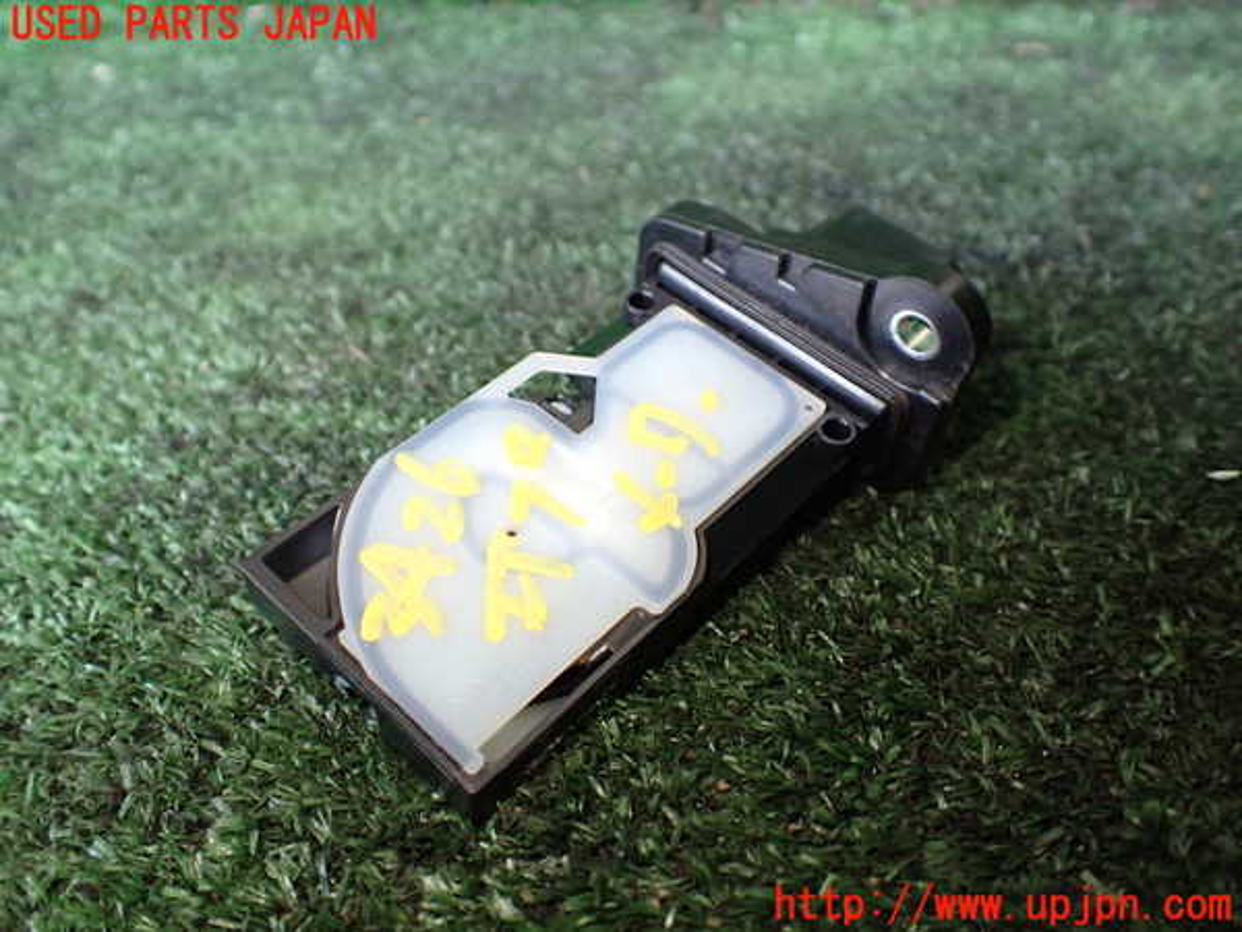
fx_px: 1076
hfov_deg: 60.0
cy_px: 466
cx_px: 621
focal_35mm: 30
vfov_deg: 46.8
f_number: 2.3
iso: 500
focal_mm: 5.4
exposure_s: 1/125
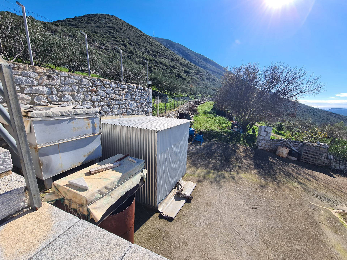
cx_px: 174
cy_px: 130
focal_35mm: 13
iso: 50
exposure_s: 1/1764
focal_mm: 2.2
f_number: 2.2
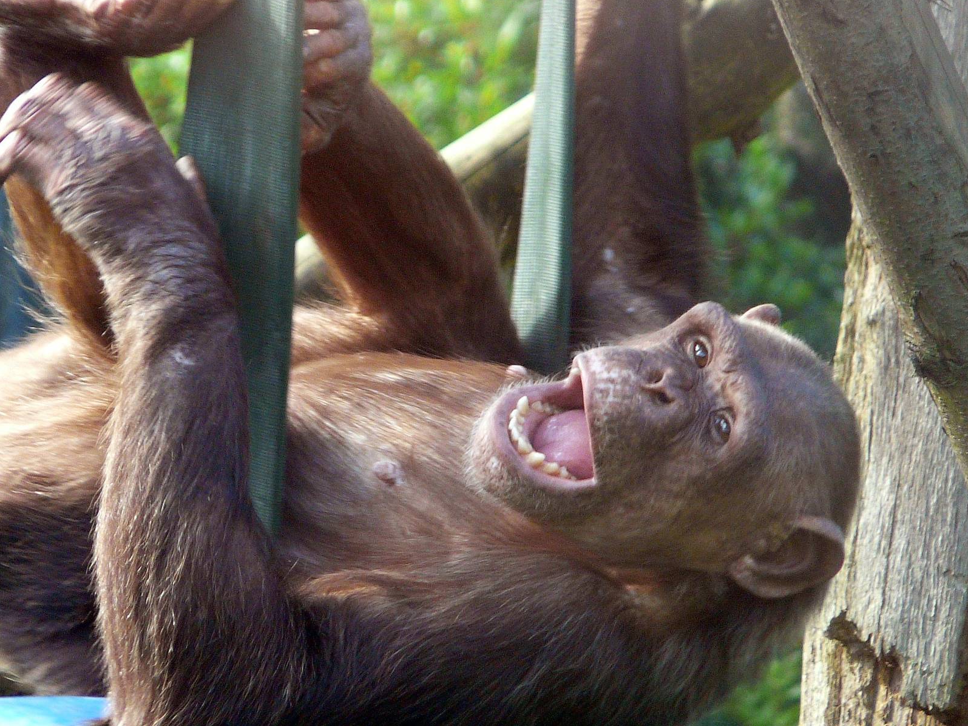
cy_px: 362
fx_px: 17001
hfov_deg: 3.3
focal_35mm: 608
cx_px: 485
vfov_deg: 2.4
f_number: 3.6
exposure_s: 1/100
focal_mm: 62.4
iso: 160
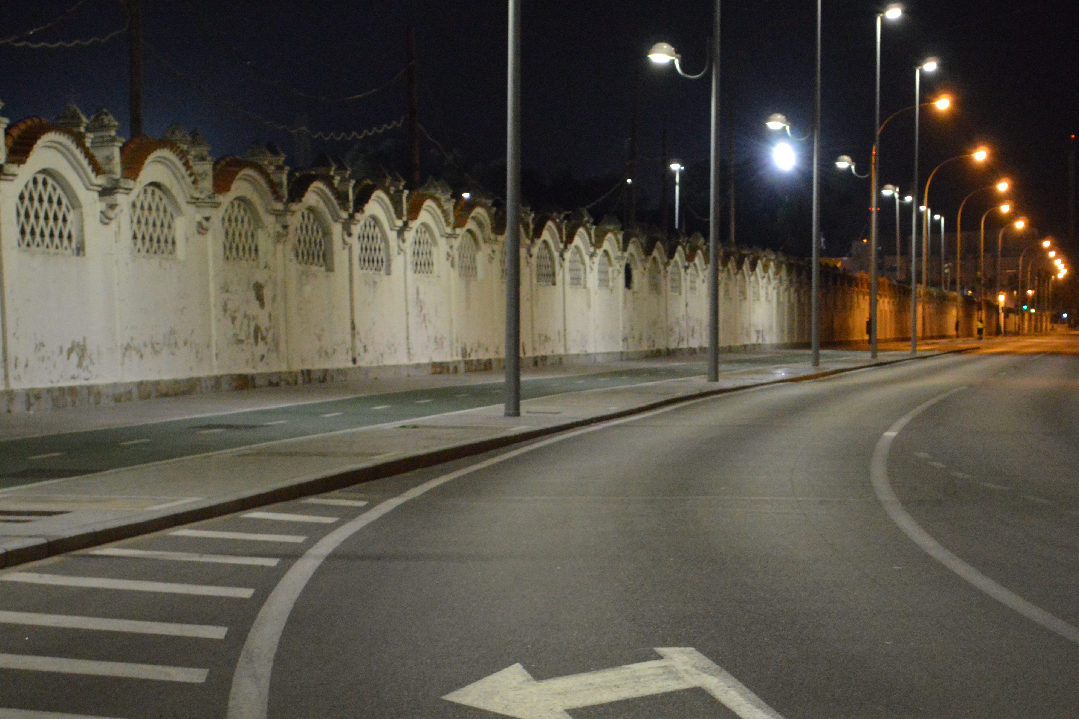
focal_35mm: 126
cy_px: 532
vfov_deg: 10.9
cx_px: 710
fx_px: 3769
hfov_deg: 16.3
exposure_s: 1/25
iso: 3200
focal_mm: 55
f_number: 5.6
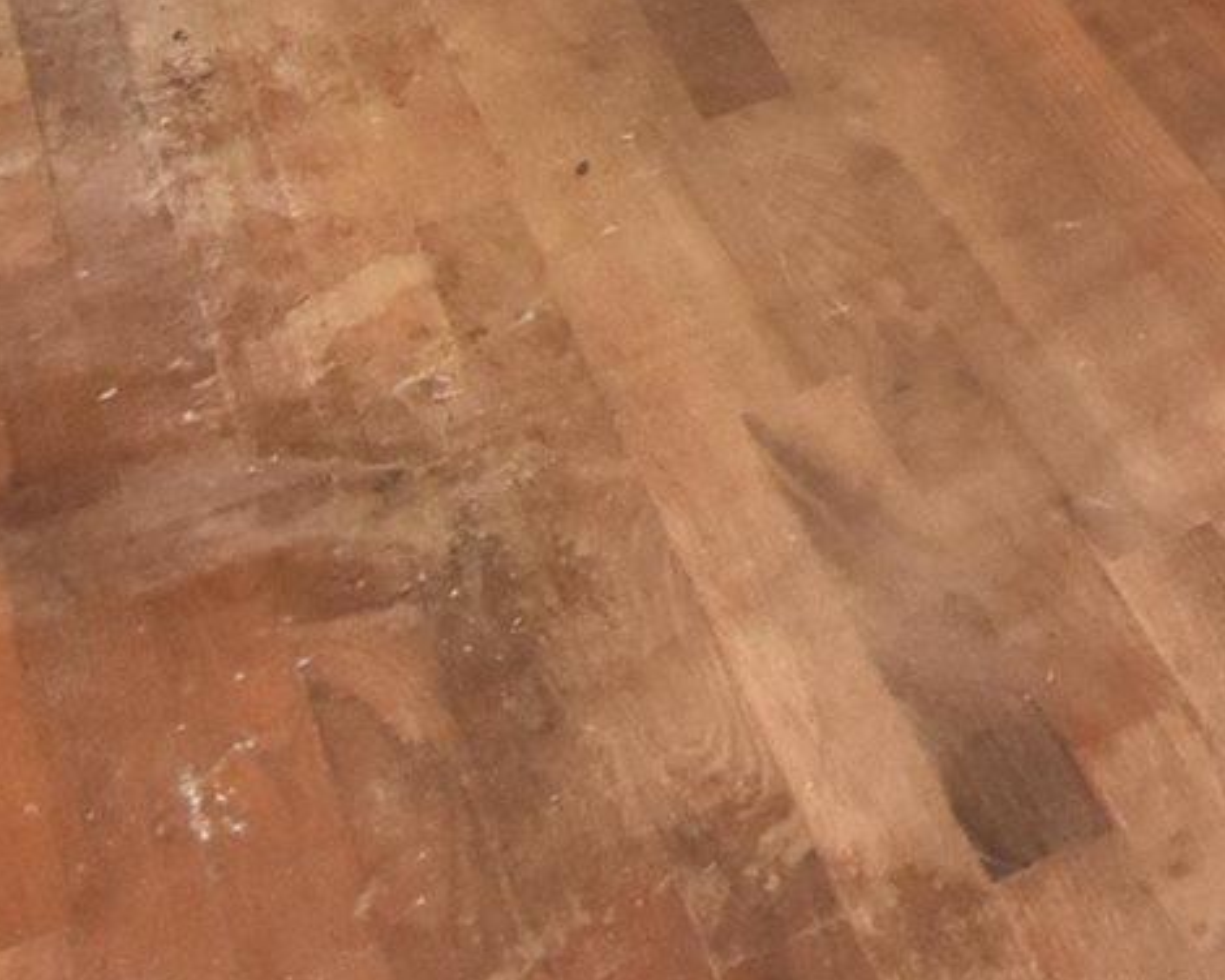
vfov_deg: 12.2
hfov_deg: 15.3
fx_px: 3335
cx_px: 2648
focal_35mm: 92
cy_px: -1553
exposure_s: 1/60
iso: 800
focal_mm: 10
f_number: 8
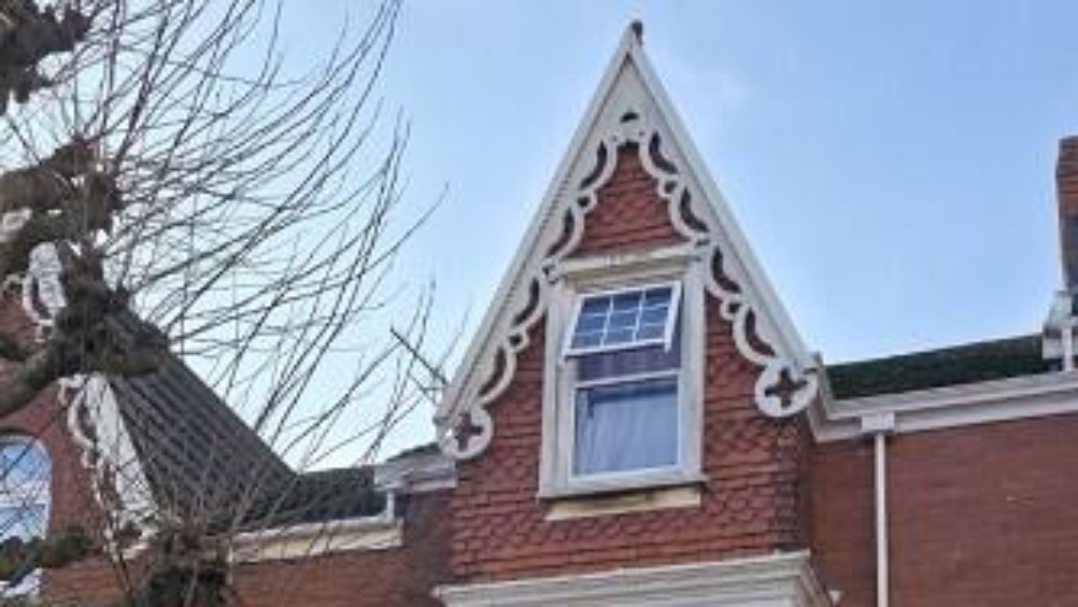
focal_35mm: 60
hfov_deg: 34.8
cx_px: 620
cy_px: 759
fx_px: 1715
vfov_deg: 18.8
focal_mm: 6.3
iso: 50
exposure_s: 1/1500
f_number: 1.7
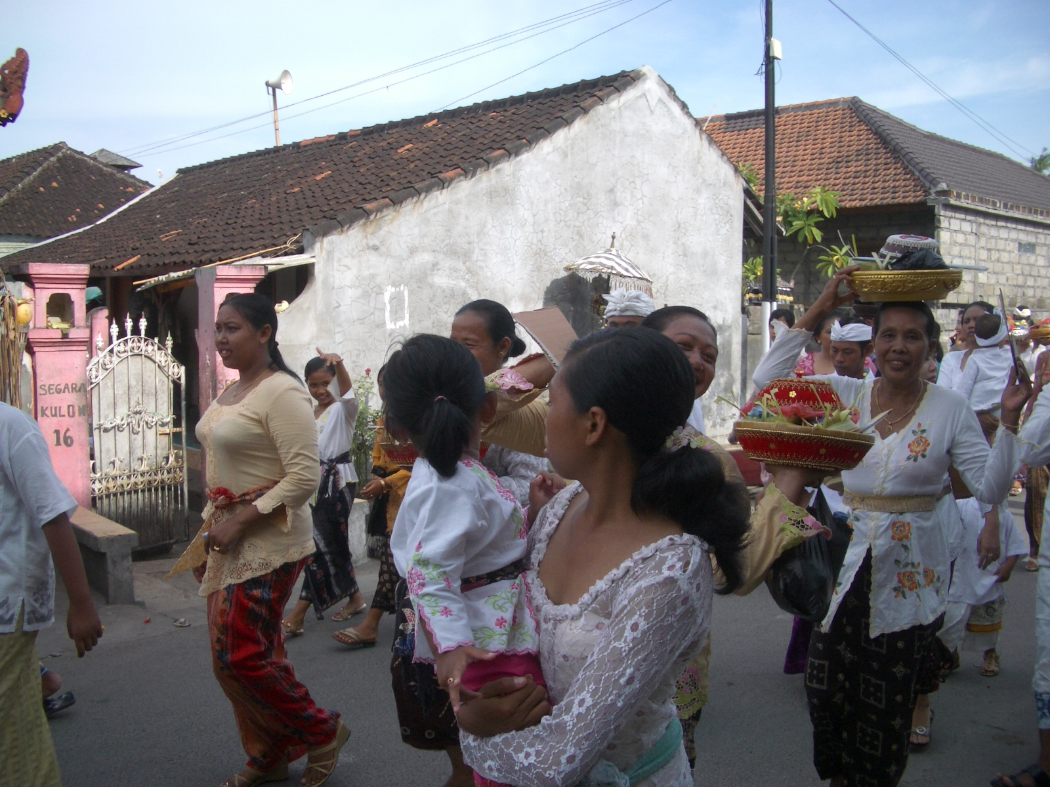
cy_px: 394
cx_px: 525
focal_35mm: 35
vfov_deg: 40.7
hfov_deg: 52.6
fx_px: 1062
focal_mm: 5.8
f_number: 2.6
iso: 50
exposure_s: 1/1000
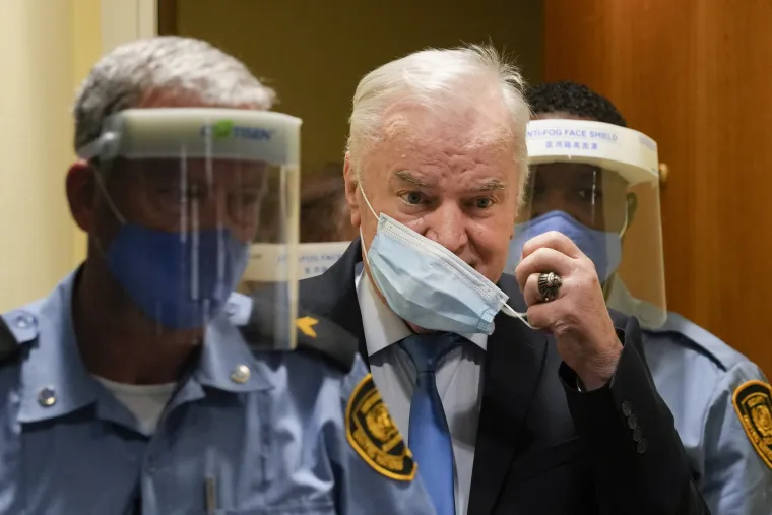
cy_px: 258
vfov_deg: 6.9
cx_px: 386
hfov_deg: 10.3
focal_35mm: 200
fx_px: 4289
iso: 1600
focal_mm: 200
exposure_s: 1/400
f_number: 4
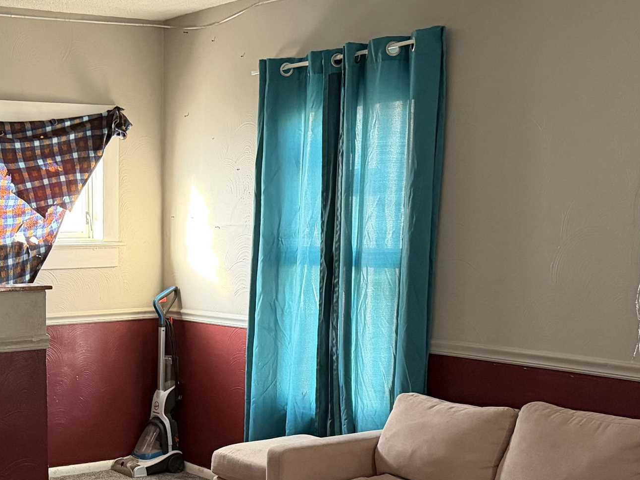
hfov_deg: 32.5
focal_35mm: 57
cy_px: 404
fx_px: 1054
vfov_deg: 25.1
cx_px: 92
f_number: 1.78
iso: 800
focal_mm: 6.76
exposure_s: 1/50
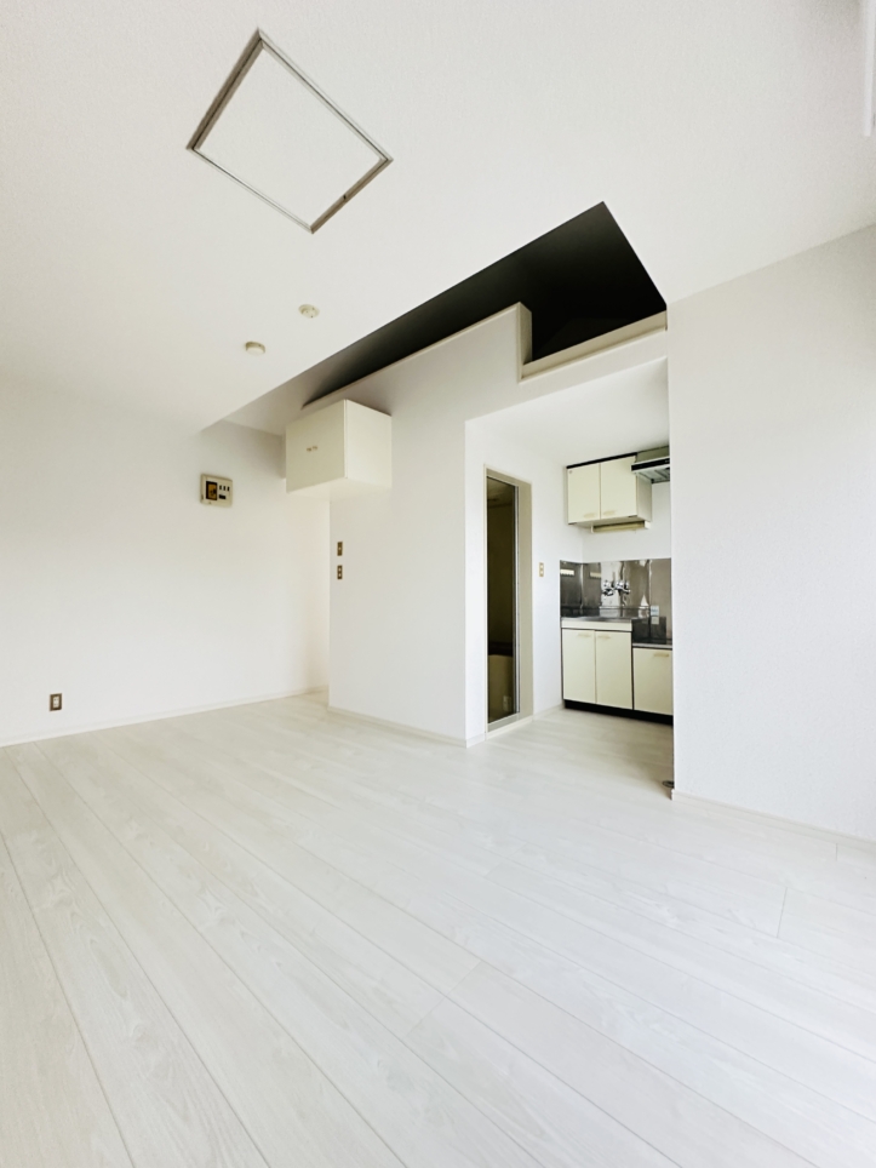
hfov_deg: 85.7
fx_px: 472
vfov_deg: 102.1
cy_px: 584
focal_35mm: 14
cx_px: 438
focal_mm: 2.22
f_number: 2.2
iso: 800
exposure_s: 1/60
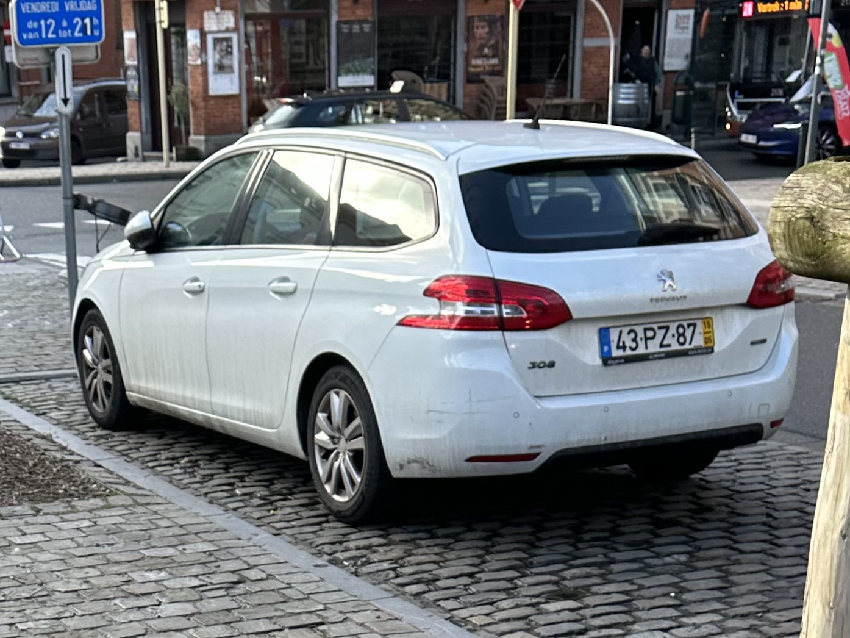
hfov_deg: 71.6
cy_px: 319
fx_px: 589
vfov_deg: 56.8
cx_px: 425
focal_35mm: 24
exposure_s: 1/482
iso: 80
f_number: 1.78
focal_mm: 6.86
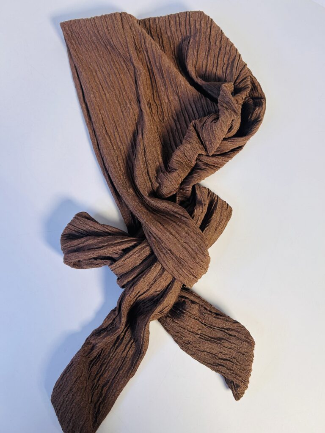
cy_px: 216
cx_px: 162
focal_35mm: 26
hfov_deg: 53.1
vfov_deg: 67.3
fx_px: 325
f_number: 1.5
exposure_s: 1/313
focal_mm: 5.7
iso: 50
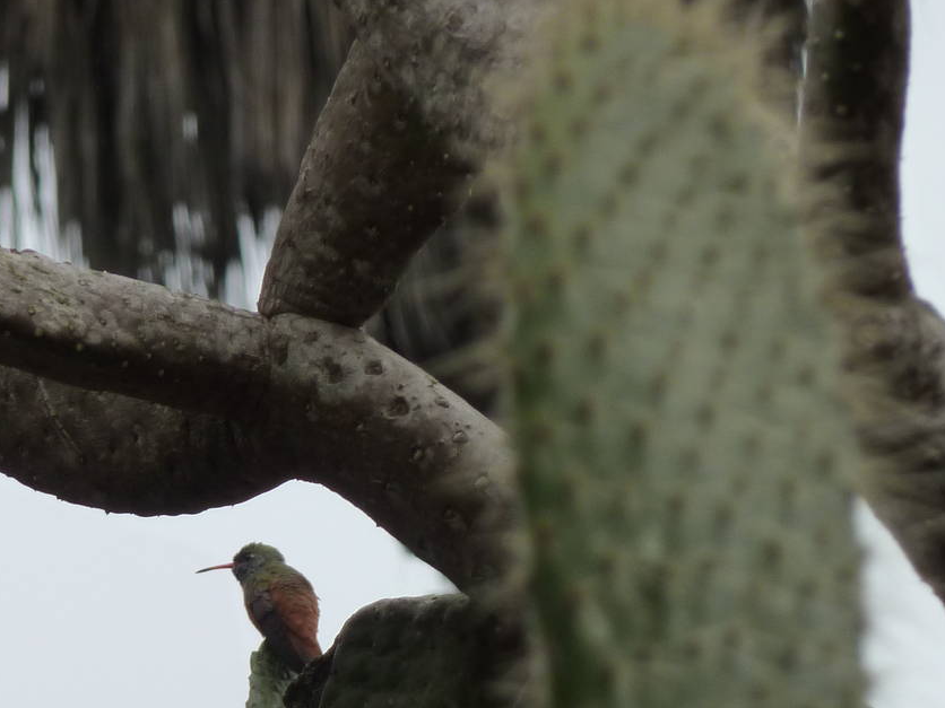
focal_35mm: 574
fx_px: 15670
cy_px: 619
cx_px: 245
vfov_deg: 2.6
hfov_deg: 3.5
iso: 125
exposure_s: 1/320
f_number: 4.9
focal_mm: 49.2
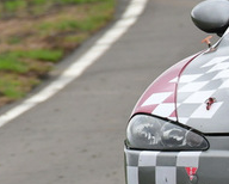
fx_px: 19912
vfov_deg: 0.5
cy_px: 31
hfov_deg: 0.7
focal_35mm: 2935
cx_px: 421
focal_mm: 500
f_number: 10
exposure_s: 1/640
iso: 640
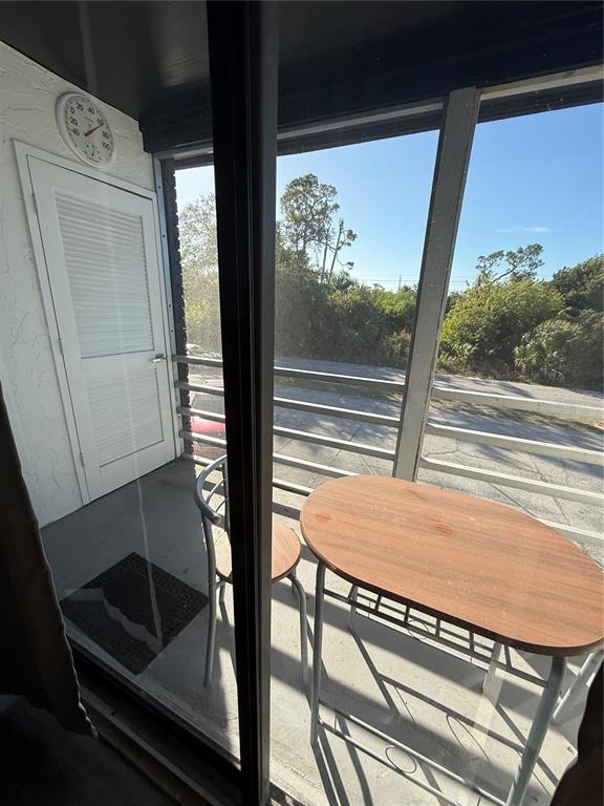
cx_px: 302
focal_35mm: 14
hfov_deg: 85.7
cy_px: 403
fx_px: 326
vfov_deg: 102.1
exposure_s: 1/679
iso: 64
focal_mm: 2.22
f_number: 2.2
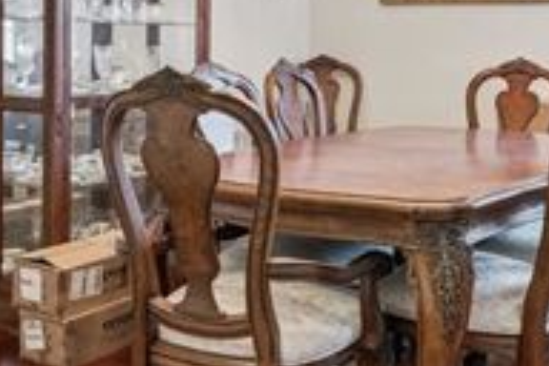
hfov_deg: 36.2
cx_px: 307
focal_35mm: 55
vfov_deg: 24.1
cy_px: 56
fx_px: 839
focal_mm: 15
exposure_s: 1/8
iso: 200
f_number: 9
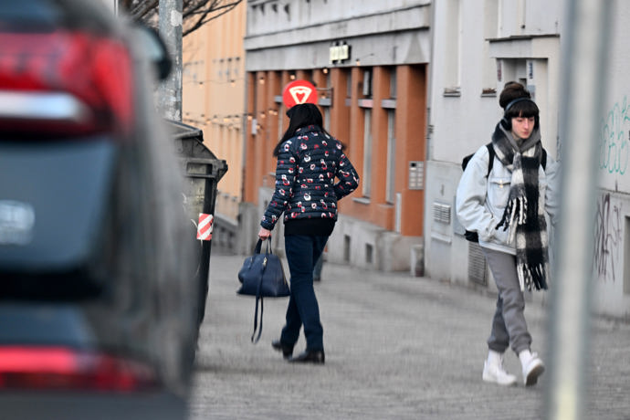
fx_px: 3500
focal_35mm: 200
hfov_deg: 10.3
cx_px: 315
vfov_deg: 6.9
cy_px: 210
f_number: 5.6
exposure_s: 1/200
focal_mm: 200
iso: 2500
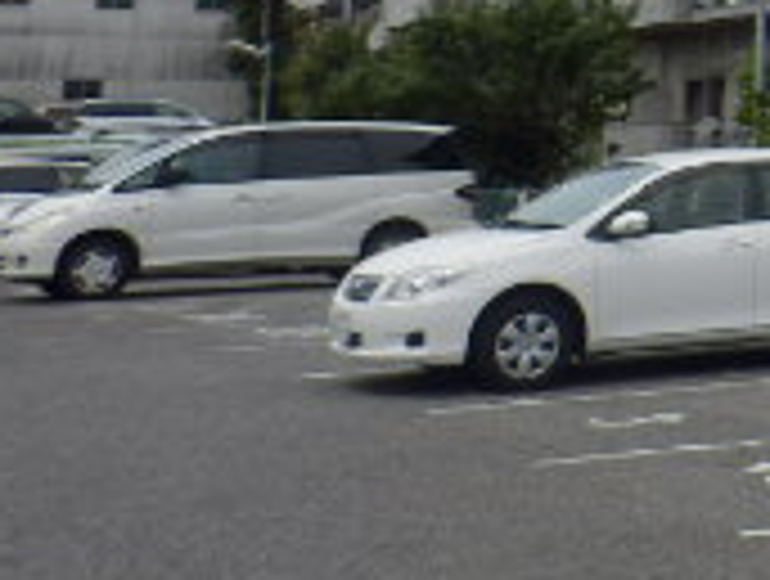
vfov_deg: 12.5
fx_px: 2497
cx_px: 1382
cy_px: -351
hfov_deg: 15.2
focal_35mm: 112
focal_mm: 5.3
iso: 80
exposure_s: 1/160
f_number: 8.8
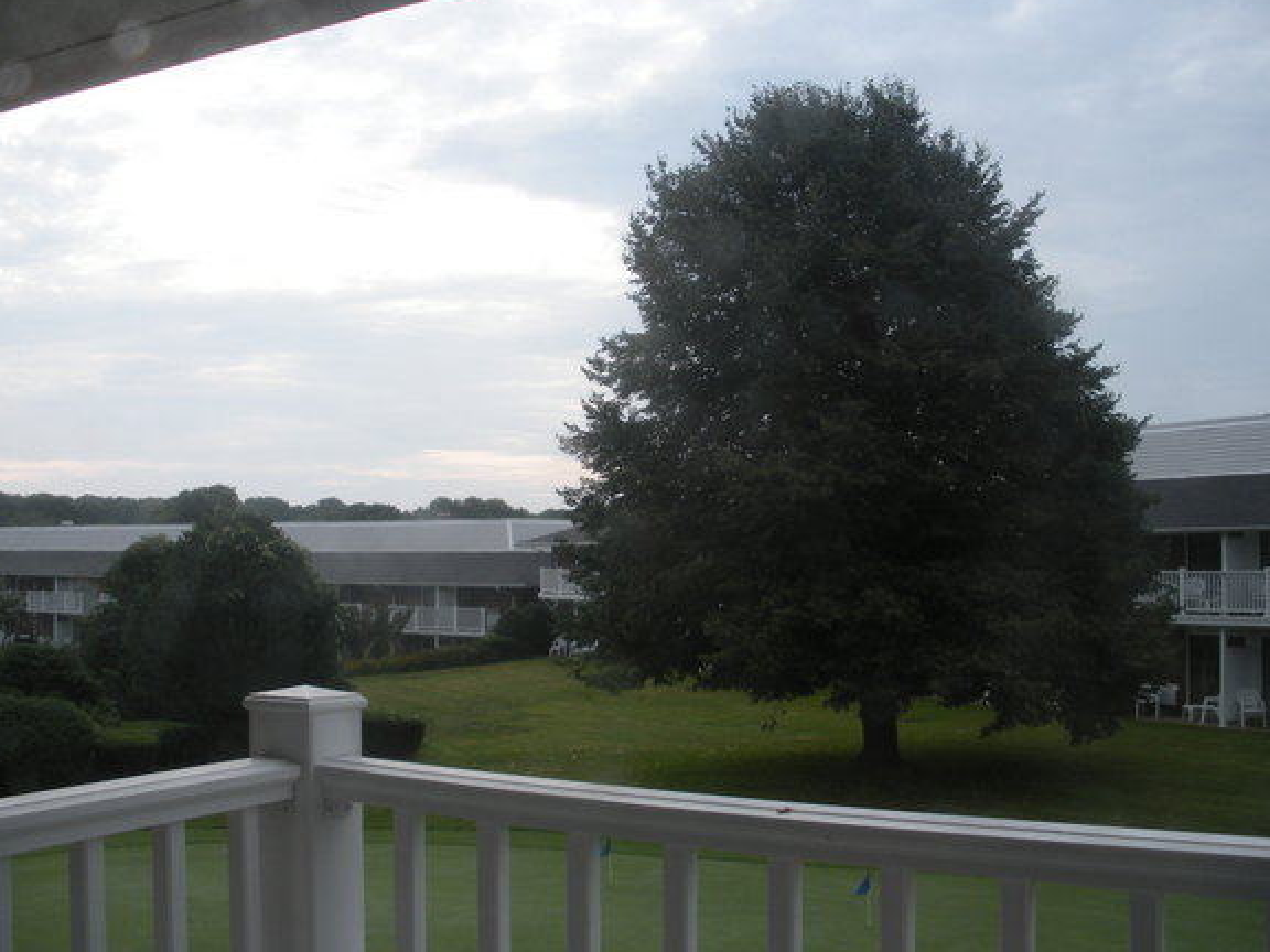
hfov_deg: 46.8
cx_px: 653
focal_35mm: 40
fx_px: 1468
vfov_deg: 36.0
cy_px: 498
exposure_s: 1/149
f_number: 3.5
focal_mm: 6.3
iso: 64
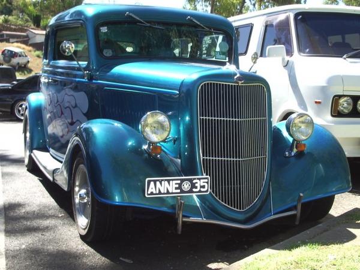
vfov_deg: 27.0
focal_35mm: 54
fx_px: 562
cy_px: 135
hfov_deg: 35.5
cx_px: 180
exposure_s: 1/125
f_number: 5
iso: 50
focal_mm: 8.2
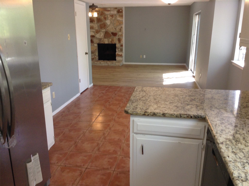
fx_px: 237
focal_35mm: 33
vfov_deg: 42.8
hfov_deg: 55.4
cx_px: 124
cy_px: 93
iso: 50
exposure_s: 1/24
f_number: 2.4
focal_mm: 3.3
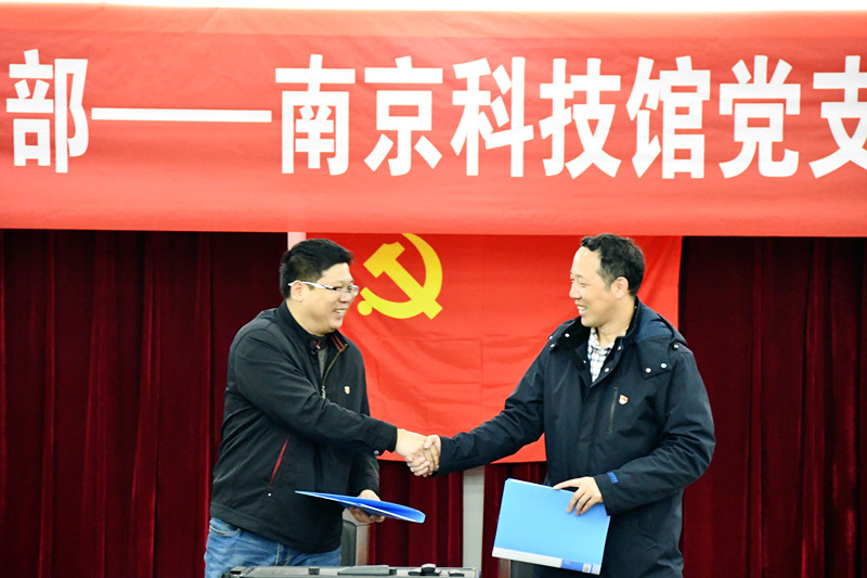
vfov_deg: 8.2
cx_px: 434
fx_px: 4045
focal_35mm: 168
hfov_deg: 12.2
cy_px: 289
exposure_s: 1/60
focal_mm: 112
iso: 9000
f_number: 5.3
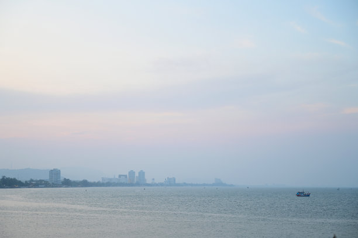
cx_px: 179
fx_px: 596
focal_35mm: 60
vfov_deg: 22.6
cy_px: 119
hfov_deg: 33.4
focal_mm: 60
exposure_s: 1/80
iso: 200
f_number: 4
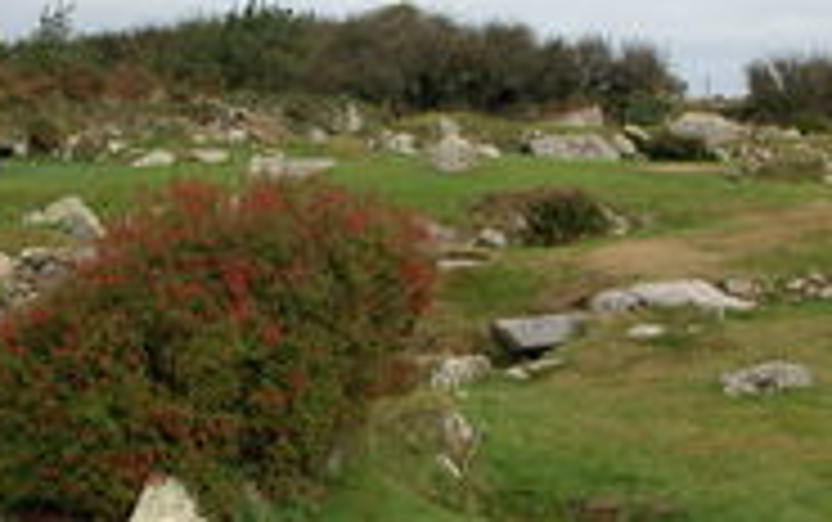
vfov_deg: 16.3
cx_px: 400
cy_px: 230
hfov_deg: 25.8
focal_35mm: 80
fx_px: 1816
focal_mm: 8.9
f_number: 5.6
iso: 100
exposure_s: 1/242
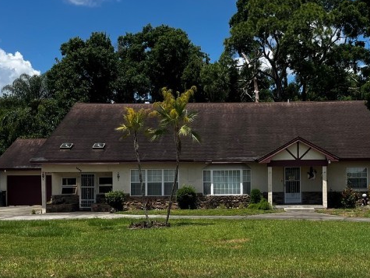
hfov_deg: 34.0
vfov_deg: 26.1
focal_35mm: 56
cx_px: 251
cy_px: 164
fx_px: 599
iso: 50
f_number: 1.6
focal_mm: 5.1
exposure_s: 1/4310
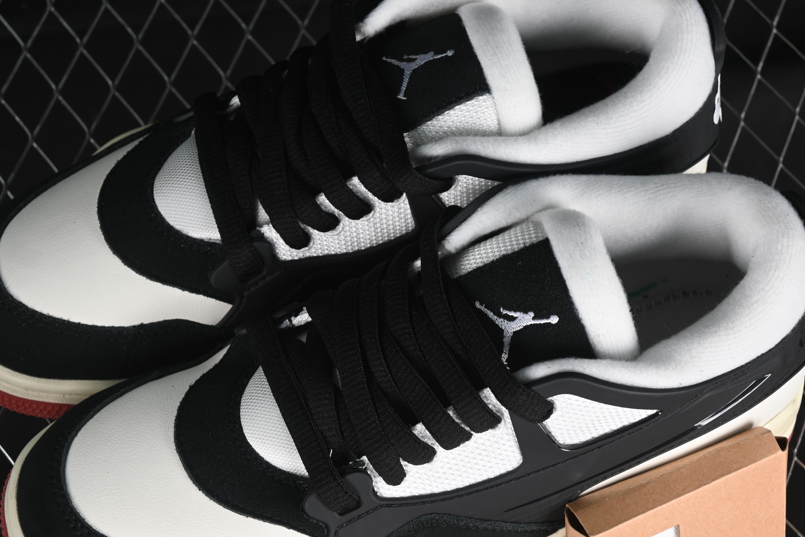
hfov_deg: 19.1
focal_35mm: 107
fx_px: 2393
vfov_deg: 12.8
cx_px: 393
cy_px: 306
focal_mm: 50
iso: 160
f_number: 6.3
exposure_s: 1/50
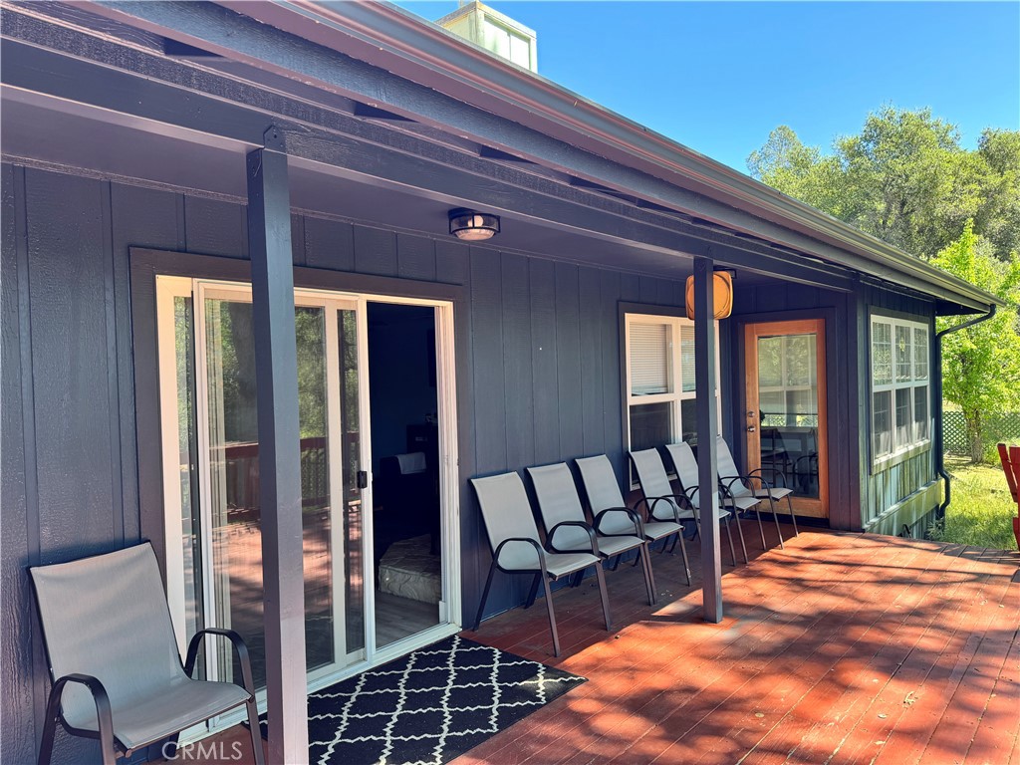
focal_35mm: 24
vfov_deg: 56.8
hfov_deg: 71.6
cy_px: 382
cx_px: 510
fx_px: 707
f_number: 1.78
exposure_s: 1/202
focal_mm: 6.76
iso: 64
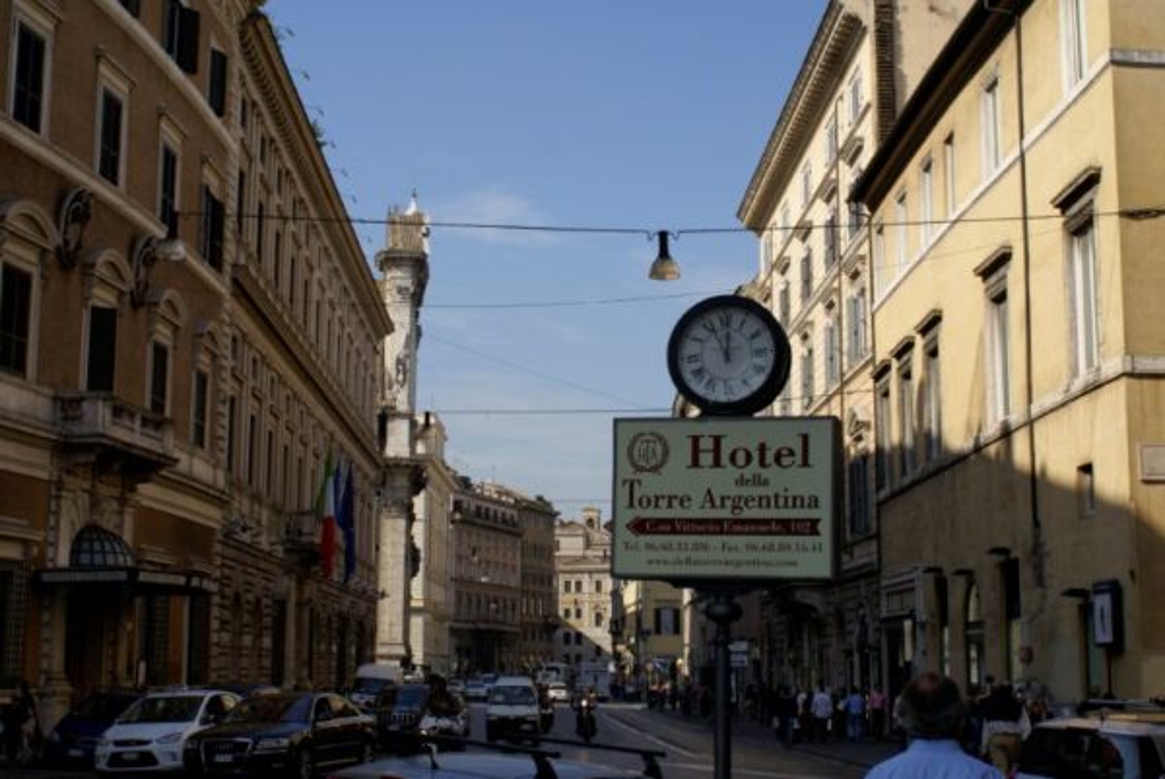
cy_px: 390
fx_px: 1700
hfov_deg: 37.8
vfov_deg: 25.8
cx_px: 582
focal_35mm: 52
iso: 100
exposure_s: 1/160
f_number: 11
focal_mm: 35
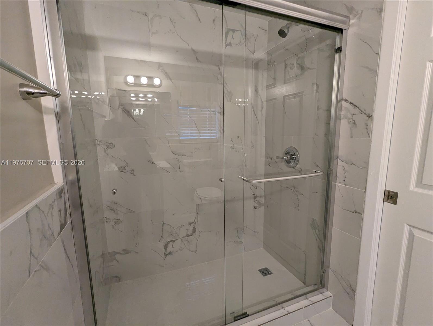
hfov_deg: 94.4
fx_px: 200
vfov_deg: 78.2
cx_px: 216
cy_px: 163
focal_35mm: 16
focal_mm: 2.35
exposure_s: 1/120
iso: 108
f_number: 2.2
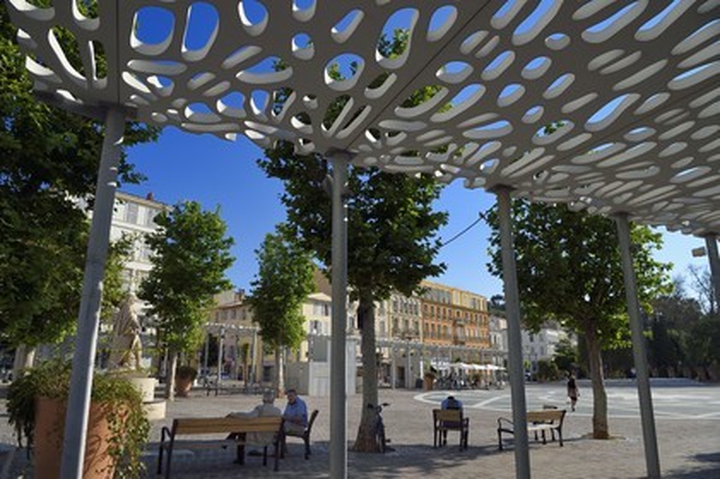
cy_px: 240
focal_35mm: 24
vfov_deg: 53.1
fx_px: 480
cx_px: 360
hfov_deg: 73.8
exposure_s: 1/500
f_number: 10
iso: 200
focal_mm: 24
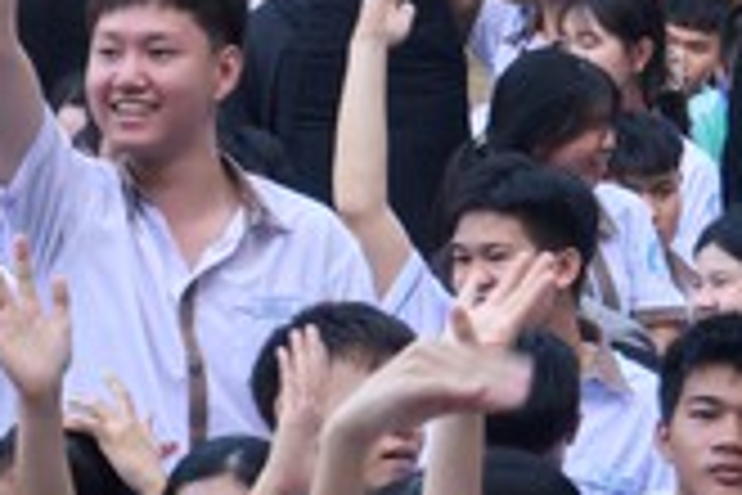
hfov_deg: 5.5
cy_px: 155
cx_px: 711
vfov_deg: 3.7
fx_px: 7667
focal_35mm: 372
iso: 640
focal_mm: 64
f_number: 5.6
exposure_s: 1/125
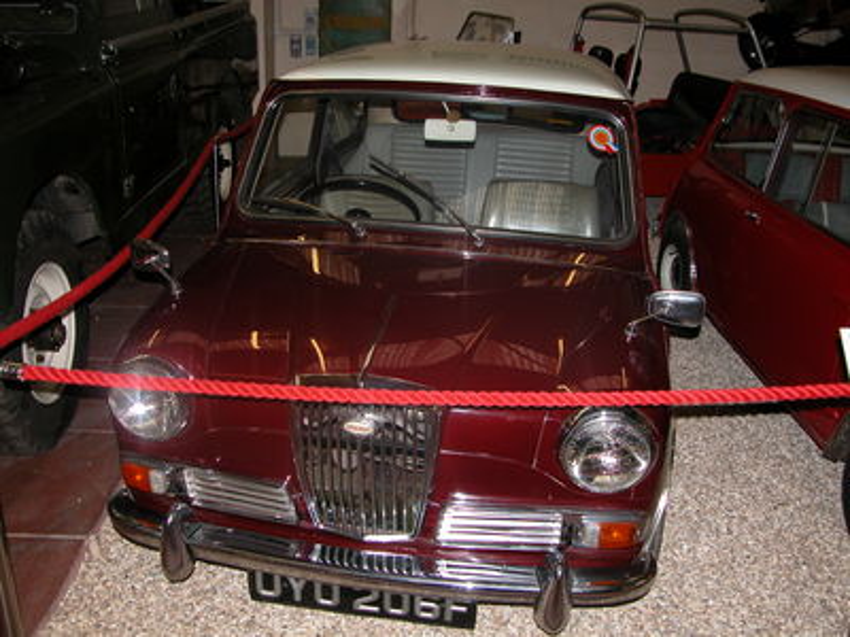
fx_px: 859
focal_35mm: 35
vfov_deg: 40.7
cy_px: 318
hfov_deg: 52.6
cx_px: 425
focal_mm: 8.9
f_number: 2.8
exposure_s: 1/60
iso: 100
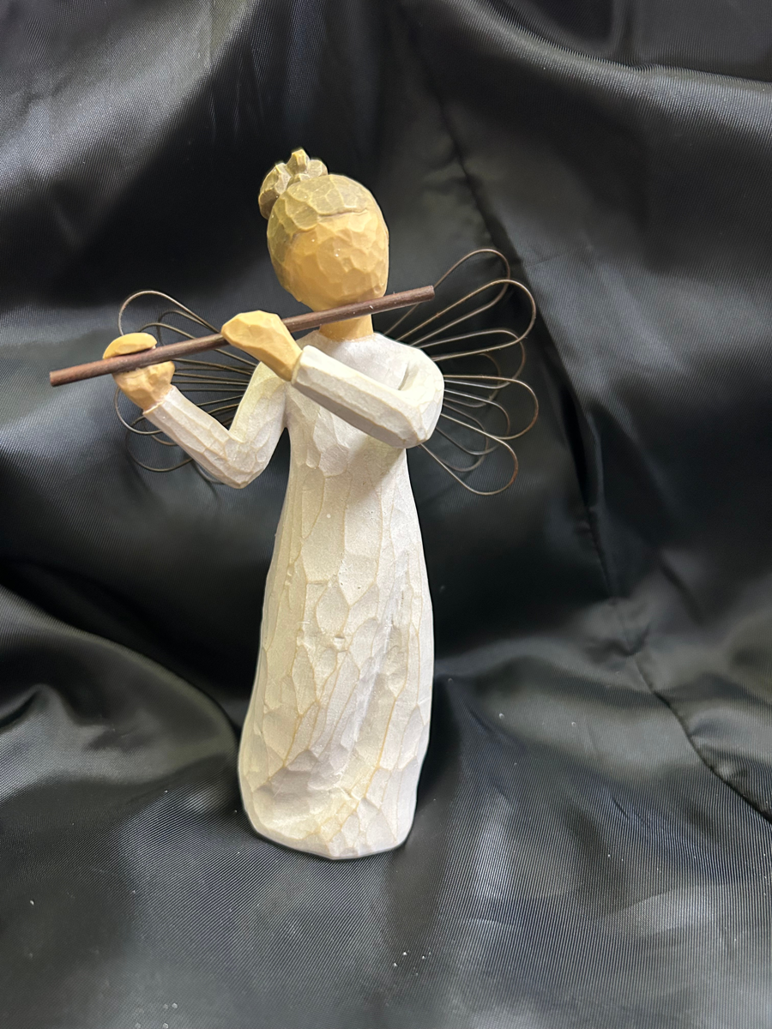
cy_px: 514
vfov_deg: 67.3
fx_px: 773
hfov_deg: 53.1
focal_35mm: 26
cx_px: 386
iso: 500
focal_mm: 5.7
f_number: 1.5
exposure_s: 1/60
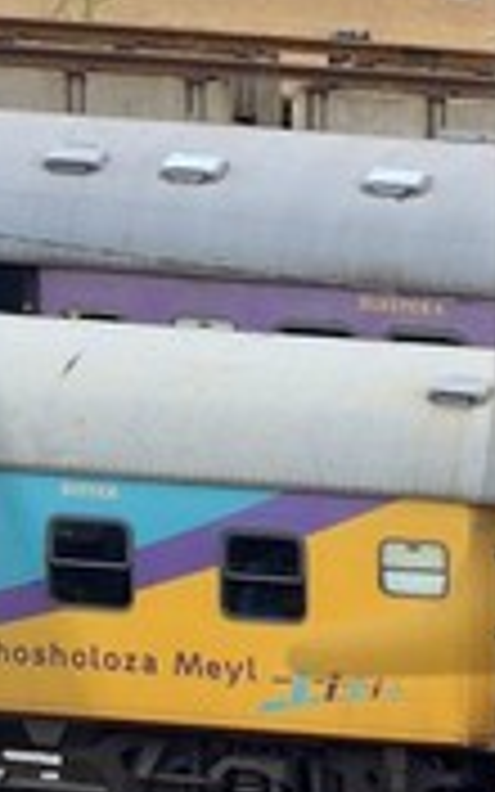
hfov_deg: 0.7
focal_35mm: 1852
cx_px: 1562
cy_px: -58
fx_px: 39975
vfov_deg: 1.1
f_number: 4.5
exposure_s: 1/320
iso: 200
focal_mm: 200
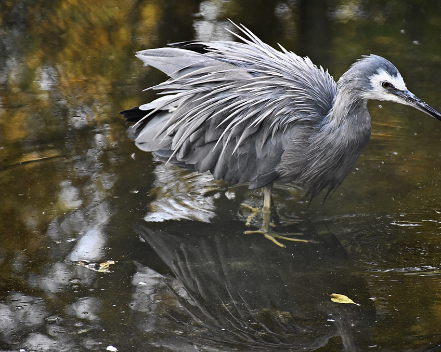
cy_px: 176
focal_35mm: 238
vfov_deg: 6.5
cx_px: 260
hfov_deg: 8.1
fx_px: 3106
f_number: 5.6
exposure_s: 1/500
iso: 2200
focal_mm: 140
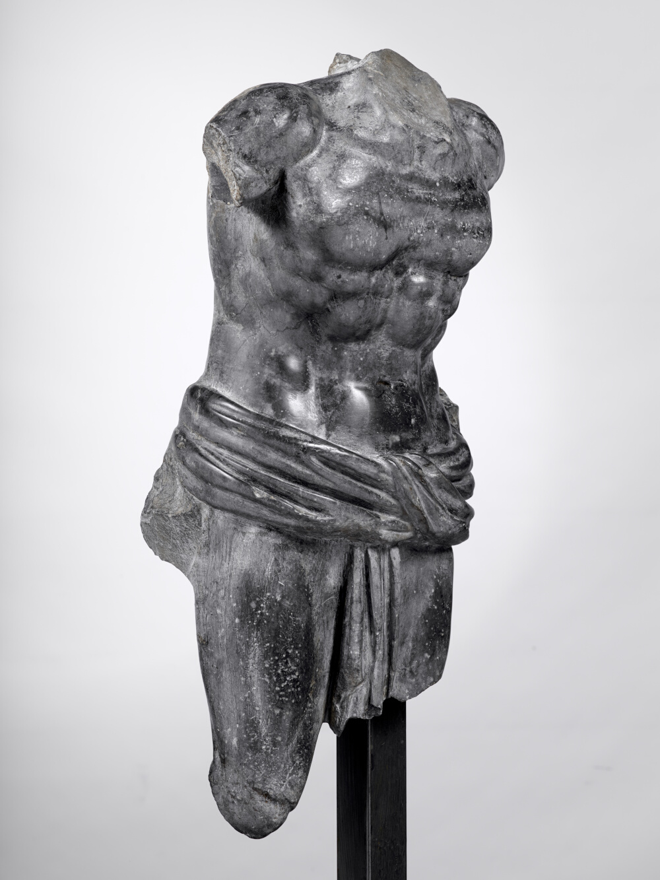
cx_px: 330
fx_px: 1601
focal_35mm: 63
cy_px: 440
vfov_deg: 30.7
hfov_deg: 23.3
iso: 125
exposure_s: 1/125
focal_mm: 80
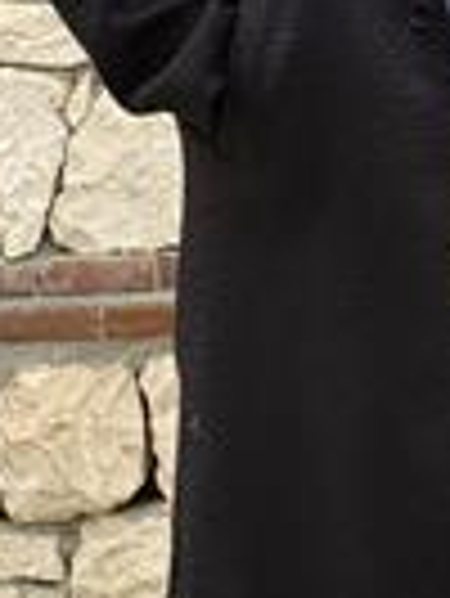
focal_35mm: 168
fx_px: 2907
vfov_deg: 11.8
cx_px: 405
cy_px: 274
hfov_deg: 8.8
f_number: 1.78
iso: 80
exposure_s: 1/1116
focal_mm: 6.76
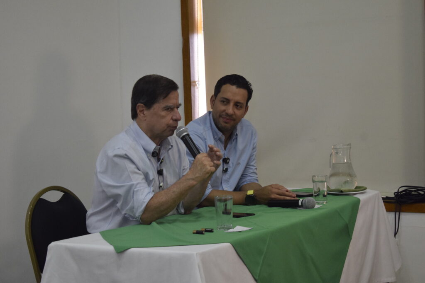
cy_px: 142
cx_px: 212
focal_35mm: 82
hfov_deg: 24.6
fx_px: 974
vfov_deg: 16.6
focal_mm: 55
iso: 1600
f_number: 5.6
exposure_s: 1/125
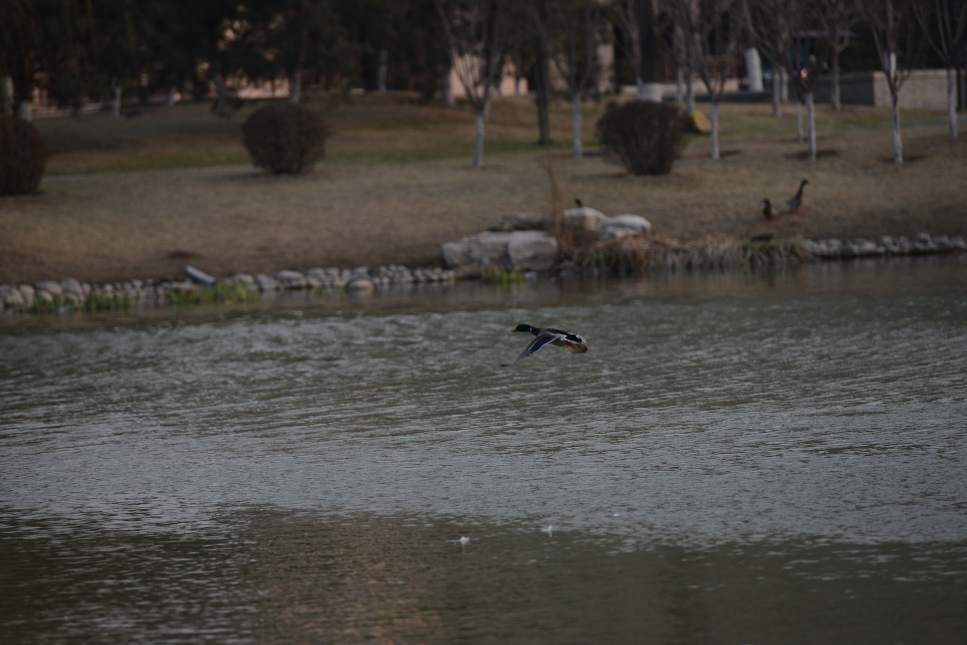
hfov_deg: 10.3
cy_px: 322
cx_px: 484
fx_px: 5374
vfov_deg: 6.9
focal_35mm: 200
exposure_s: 1/2500
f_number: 4
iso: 640
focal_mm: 200
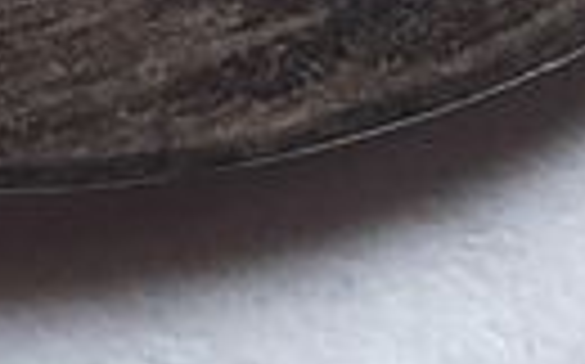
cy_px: -1110
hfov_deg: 9.8
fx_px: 3377
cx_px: -54
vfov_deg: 5.4
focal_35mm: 212
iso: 250
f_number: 2.4
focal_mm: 4.3
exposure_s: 1/28
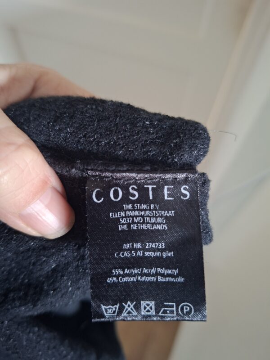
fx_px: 239
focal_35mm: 23
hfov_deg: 58.9
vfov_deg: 73.9
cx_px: 135
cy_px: 180
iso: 400
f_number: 1.8
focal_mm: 5.54
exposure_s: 1/25
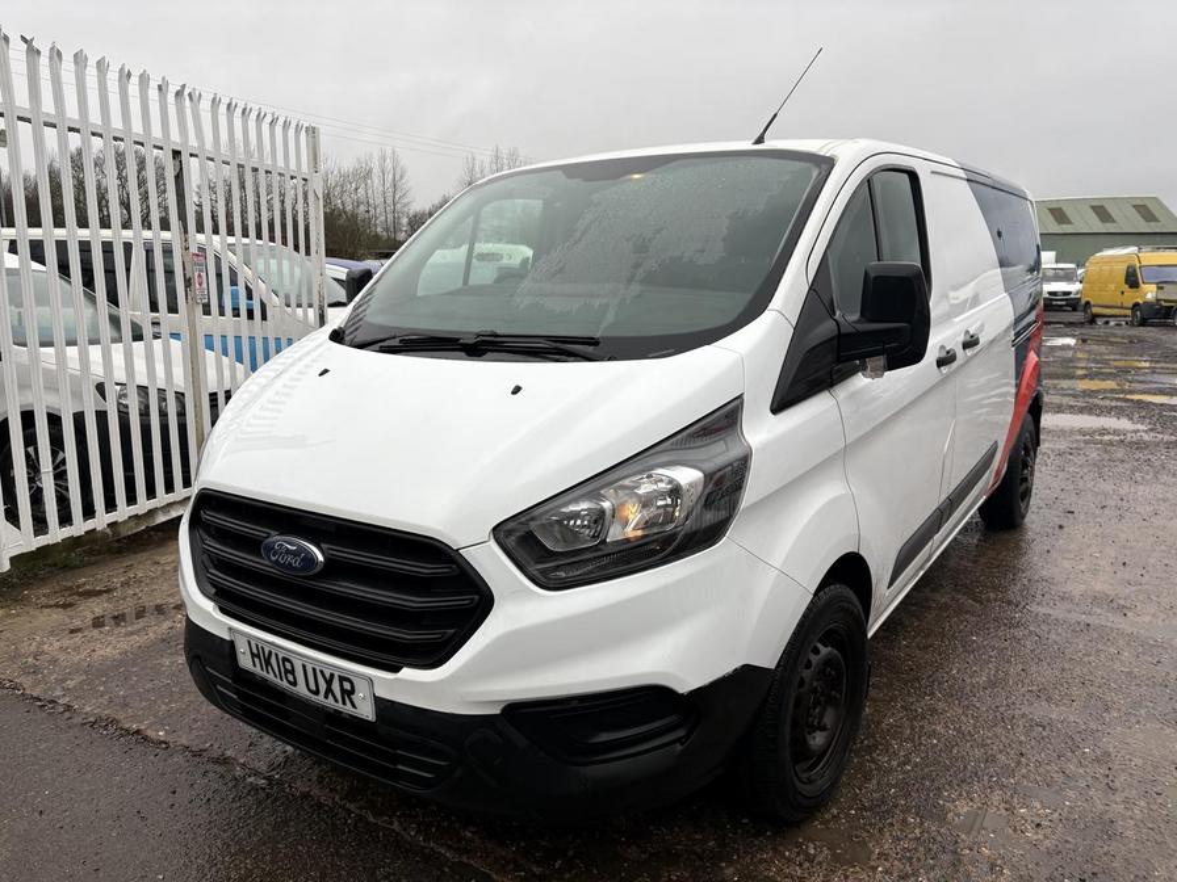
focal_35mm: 26
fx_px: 884
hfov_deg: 67.3
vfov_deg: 53.1
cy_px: 441
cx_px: 588
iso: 50
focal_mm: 5.96
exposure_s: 1/895
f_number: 1.6
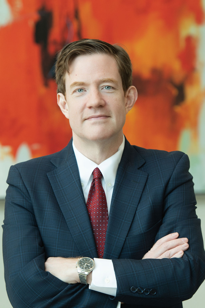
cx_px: 102
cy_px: 154
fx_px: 1665
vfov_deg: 10.5
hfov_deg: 7.0
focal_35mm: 195
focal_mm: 130
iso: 1000
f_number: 4
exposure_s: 1/200
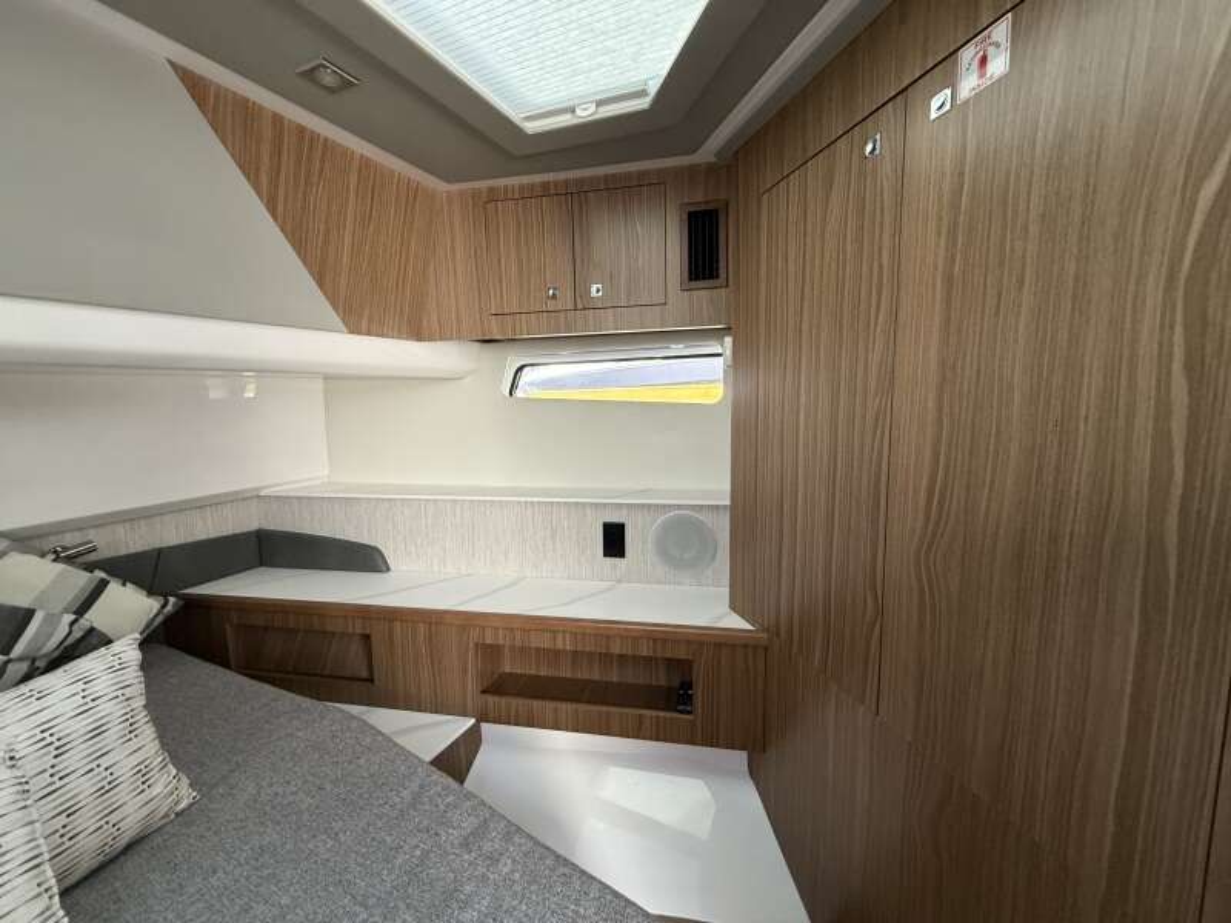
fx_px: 498
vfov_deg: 85.7
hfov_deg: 102.1
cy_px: 462
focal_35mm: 14
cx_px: 616
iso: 250
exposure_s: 1/99
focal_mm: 2.22
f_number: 2.2
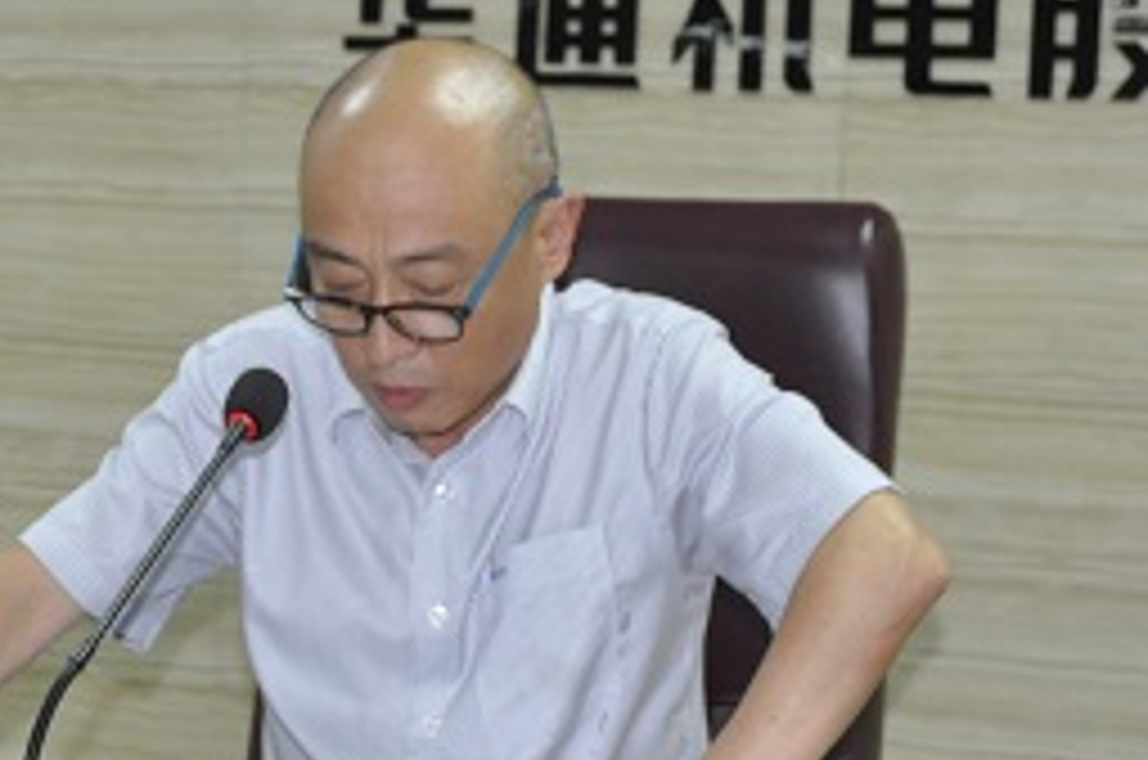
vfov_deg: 14.3
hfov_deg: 21.3
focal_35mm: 95
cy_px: 315
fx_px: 3029
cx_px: 266
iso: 800
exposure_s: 1/60
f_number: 4
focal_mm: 27
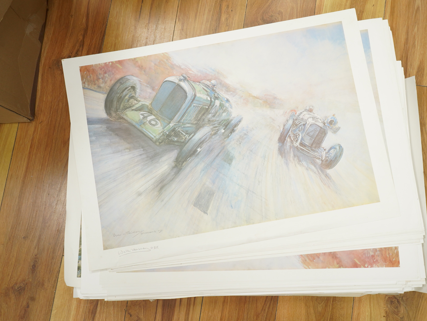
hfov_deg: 58.2
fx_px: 382
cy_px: 158
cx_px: 239
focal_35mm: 31
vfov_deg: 45.4
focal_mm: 28
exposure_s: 1/80
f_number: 8
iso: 2000
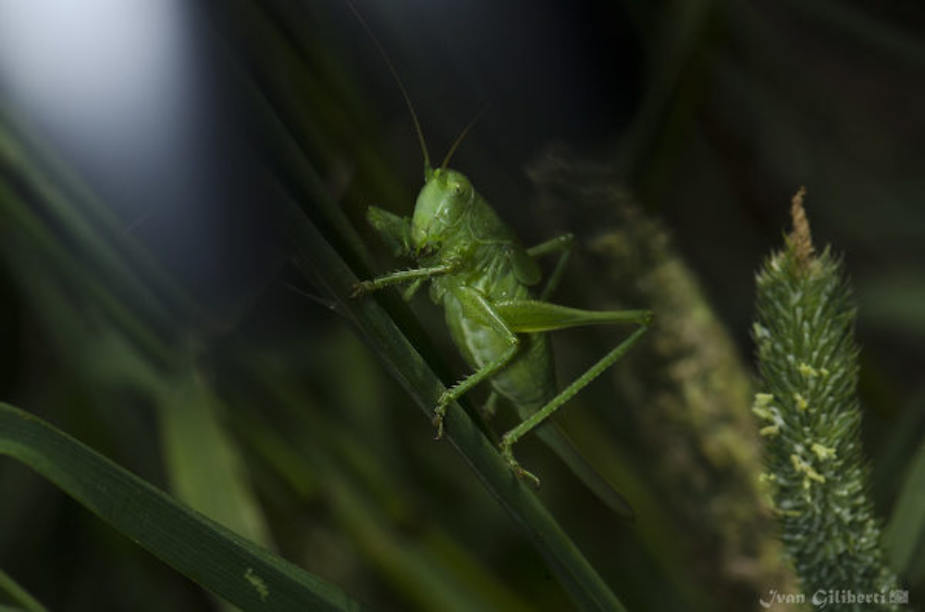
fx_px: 4037
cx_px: 462
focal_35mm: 158
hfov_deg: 13.1
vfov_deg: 8.7
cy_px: 306
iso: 200
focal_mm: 105
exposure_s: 1/320
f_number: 14
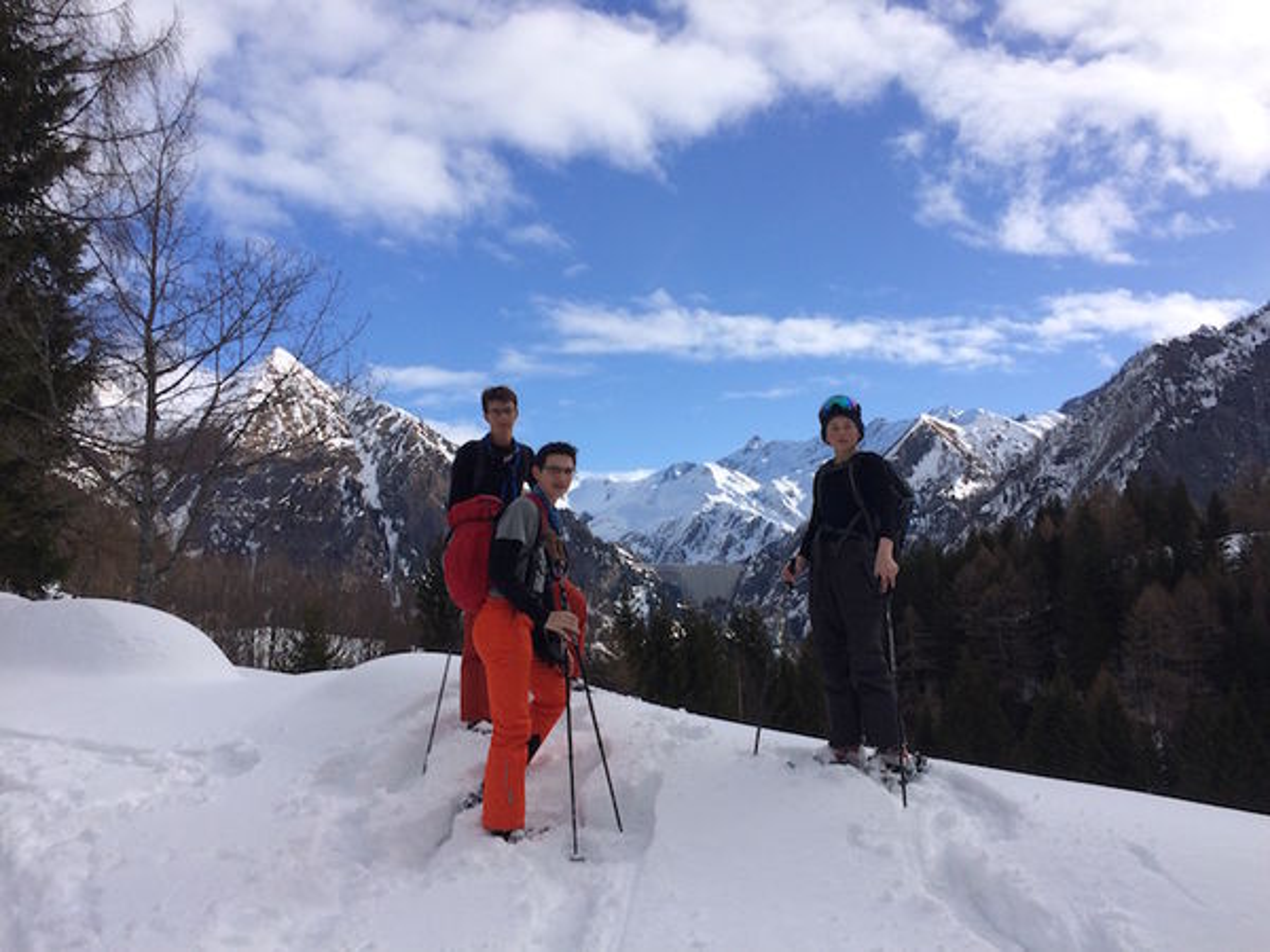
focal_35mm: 29
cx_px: 635
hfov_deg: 61.7
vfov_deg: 48.2
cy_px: 476
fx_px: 1064
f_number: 2.2
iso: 32
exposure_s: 1/3165
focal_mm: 4.15
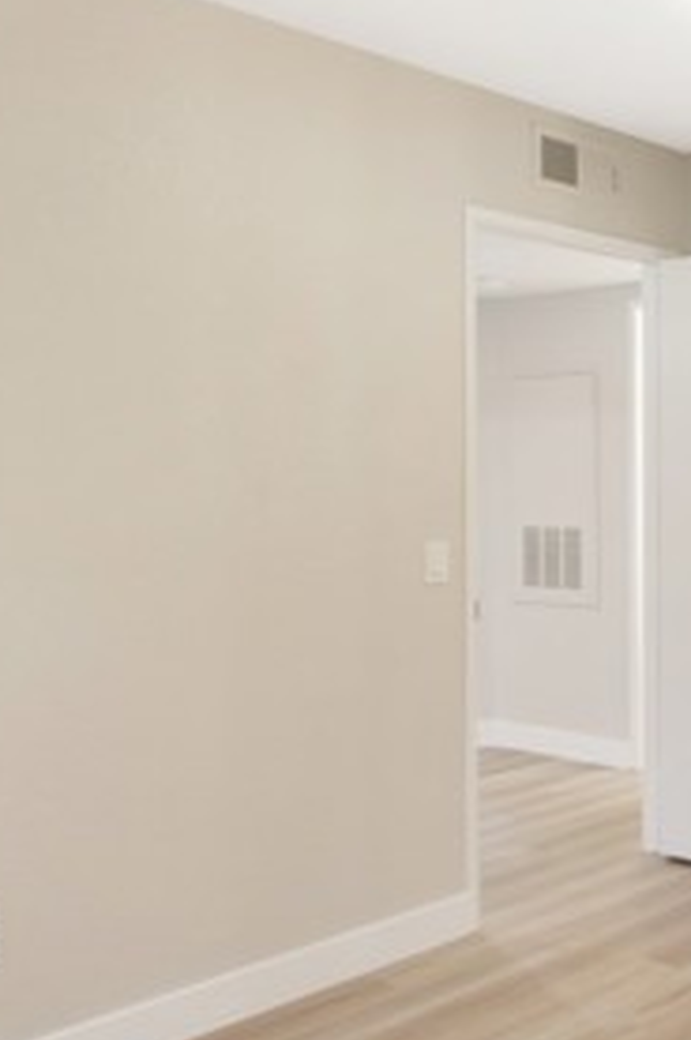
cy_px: 544
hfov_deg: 28.4
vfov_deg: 50.5
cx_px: 905
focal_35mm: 38
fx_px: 1101
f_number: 2.8
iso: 100
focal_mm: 11
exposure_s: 1/5
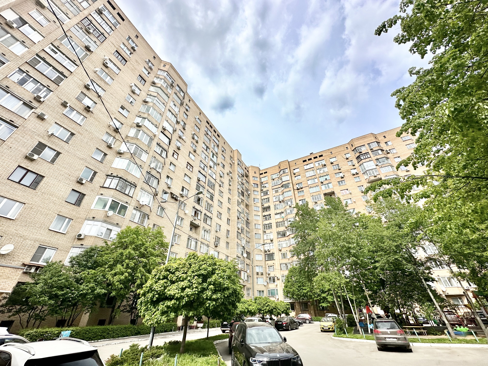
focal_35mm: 14
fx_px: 197
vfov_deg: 85.7
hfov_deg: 102.1
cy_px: 183
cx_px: 244
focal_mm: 2.22
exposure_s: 1/2353
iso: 50
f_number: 2.2
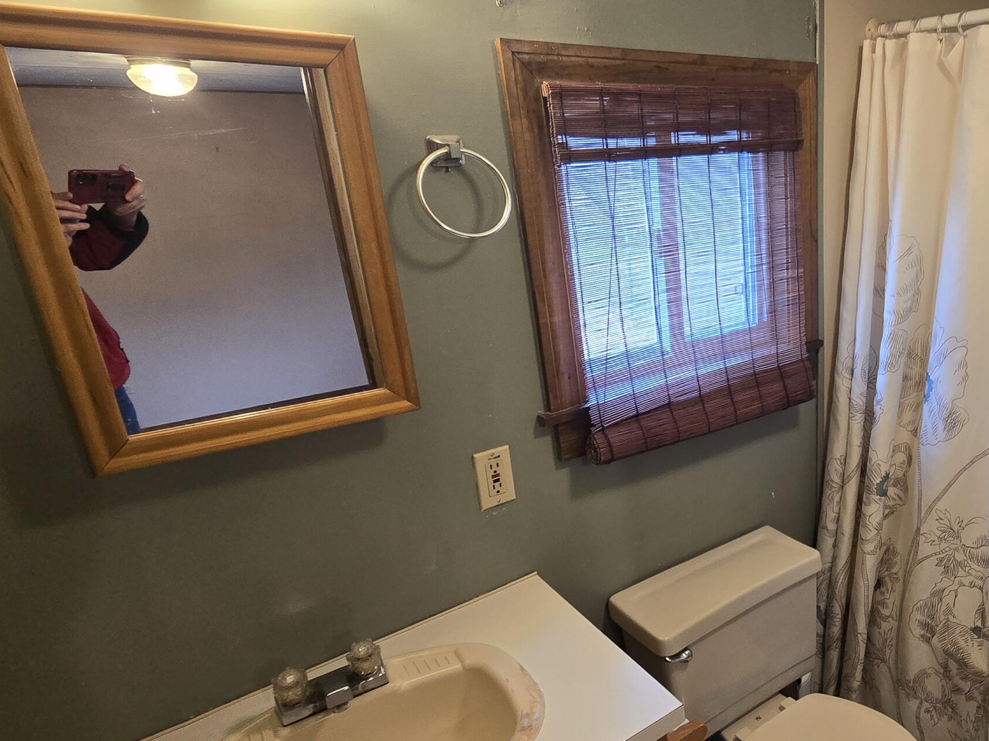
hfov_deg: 68.6
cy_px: 408
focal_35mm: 23
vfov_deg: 58.8
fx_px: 657
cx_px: 755
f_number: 2.2
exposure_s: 1/60
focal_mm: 2.2
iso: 200
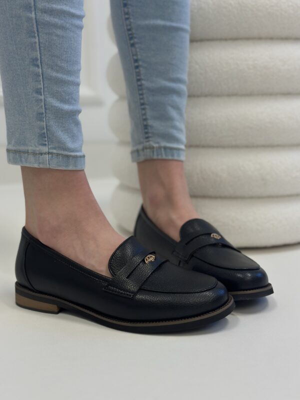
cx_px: 150
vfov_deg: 39.7
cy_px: 200
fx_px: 555
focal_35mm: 48
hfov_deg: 30.3
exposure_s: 1/100
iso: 125
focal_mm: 6.86
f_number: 1.78
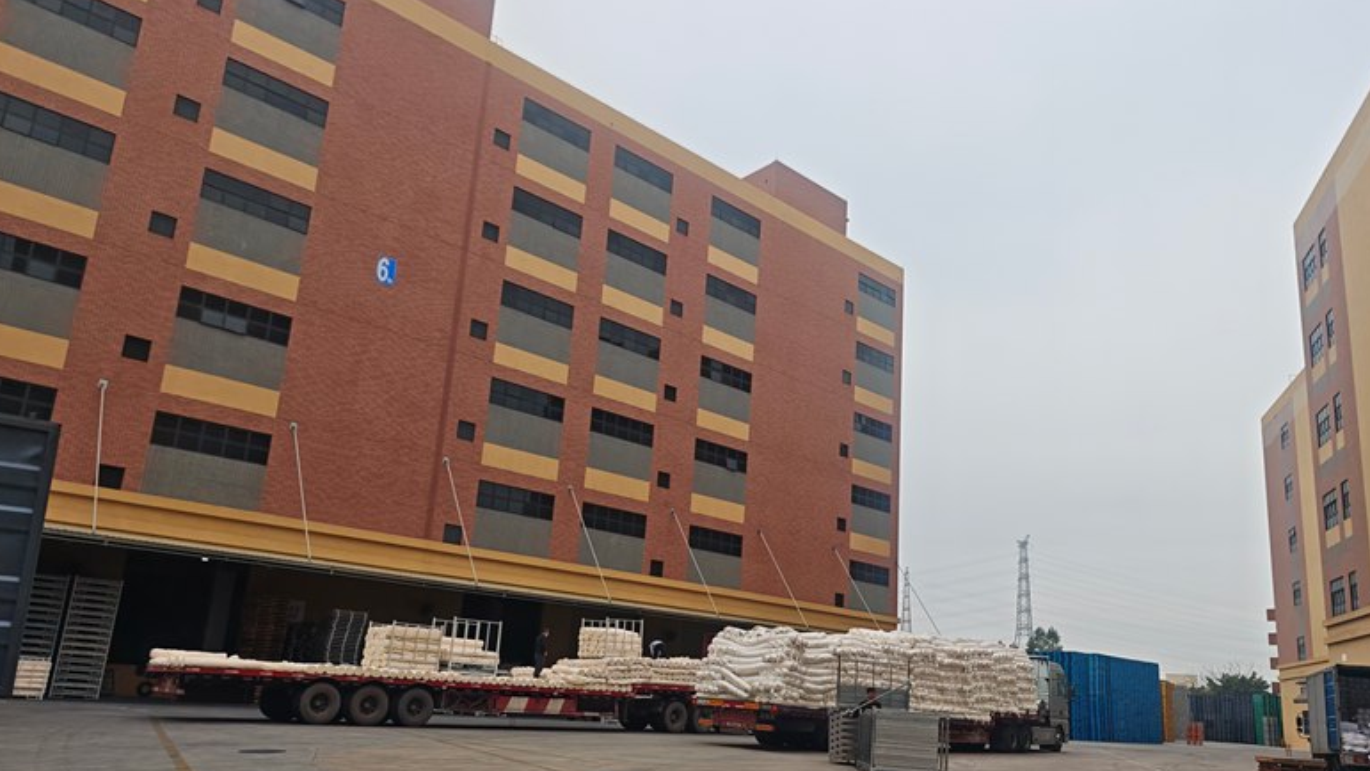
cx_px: 698
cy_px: 471
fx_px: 945
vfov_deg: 44.1
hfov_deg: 71.9
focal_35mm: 26
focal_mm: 6.55
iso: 50
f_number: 1.62
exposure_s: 1/1042
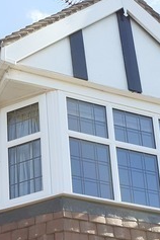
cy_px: 323
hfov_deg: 14.7
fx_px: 607
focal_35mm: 91
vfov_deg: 20.2
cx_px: -10
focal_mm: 3.6
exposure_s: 1/706
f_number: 1.9
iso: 40
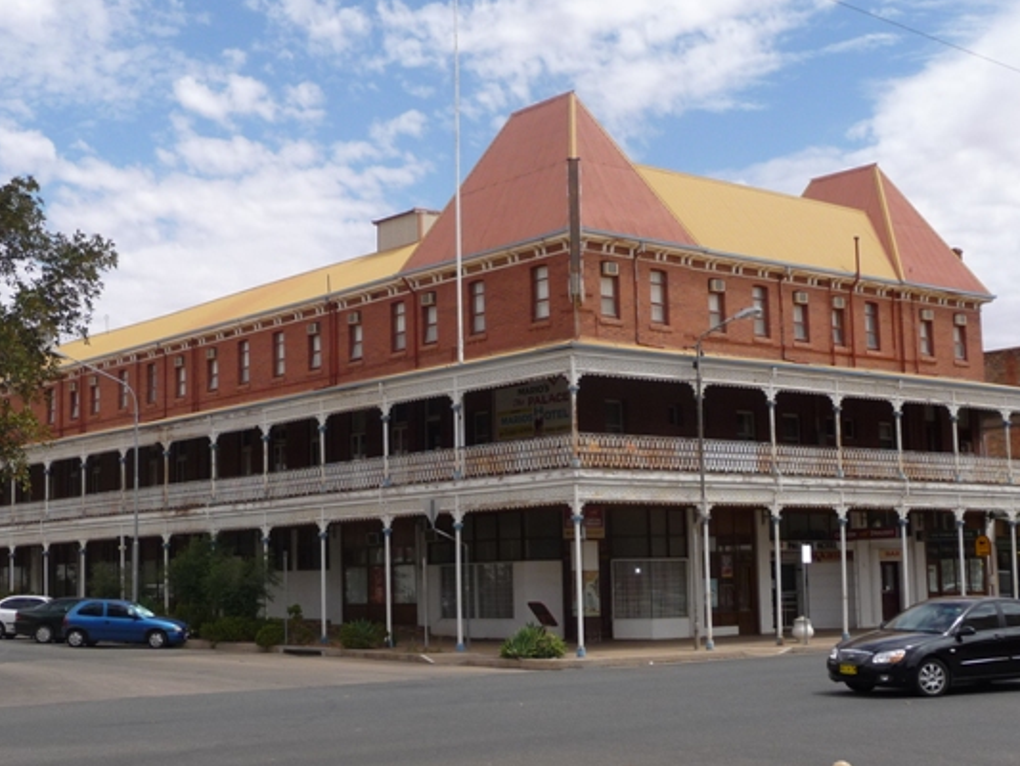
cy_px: 398
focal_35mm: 54
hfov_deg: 35.4
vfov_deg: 27.0
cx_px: 425
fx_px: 1592
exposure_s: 1/1300
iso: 100
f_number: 3.7
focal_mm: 6
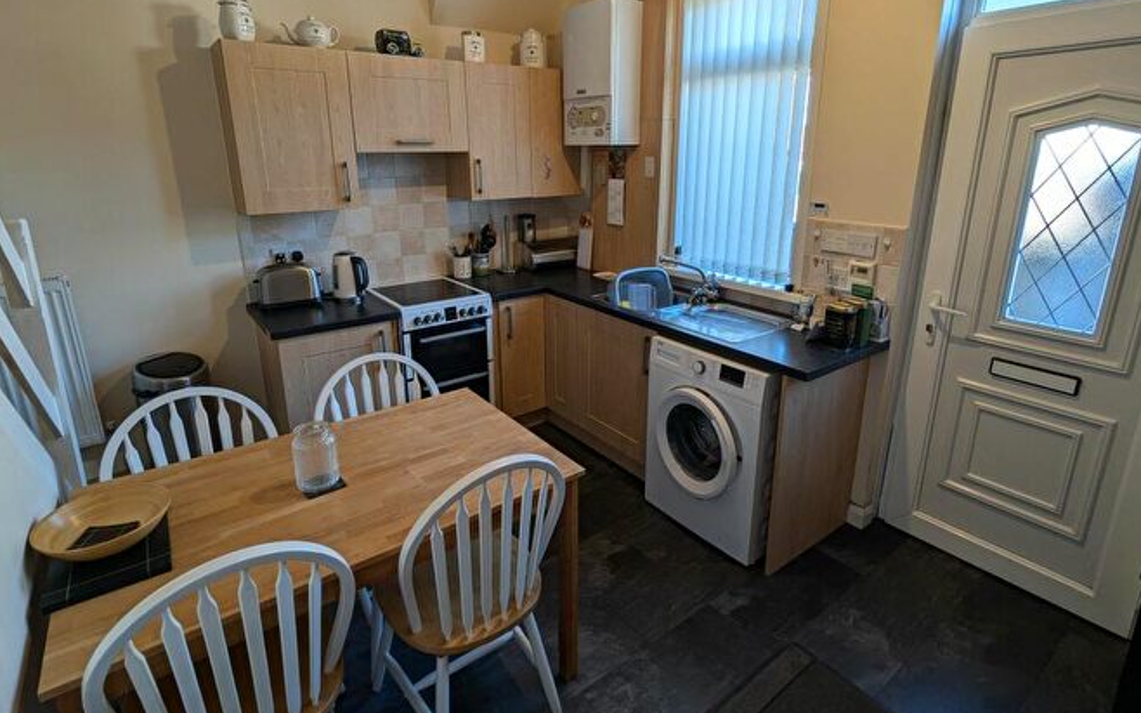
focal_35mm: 18
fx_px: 560
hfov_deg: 91.1
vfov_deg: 64.7
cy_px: 306
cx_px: 573
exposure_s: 1/80.9
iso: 48
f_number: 2.2
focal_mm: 2.35
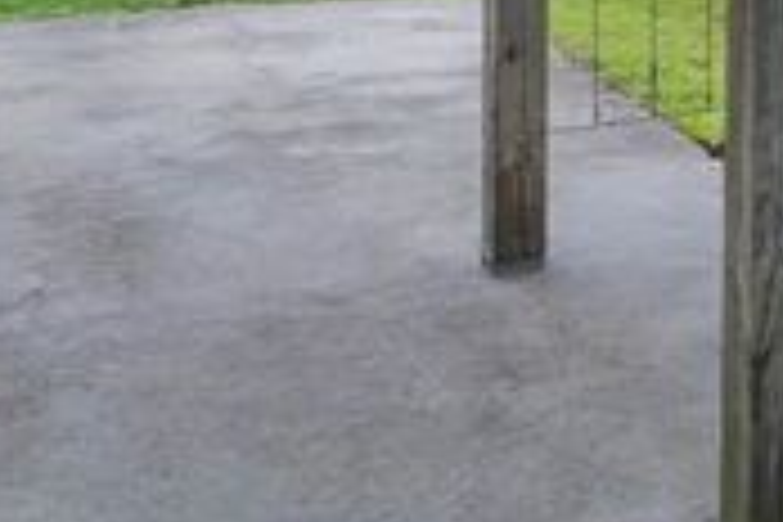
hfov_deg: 21.1
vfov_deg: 16.8
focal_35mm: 73
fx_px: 1588
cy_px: -279
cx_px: 1312
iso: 100
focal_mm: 18
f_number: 8
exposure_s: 1/2
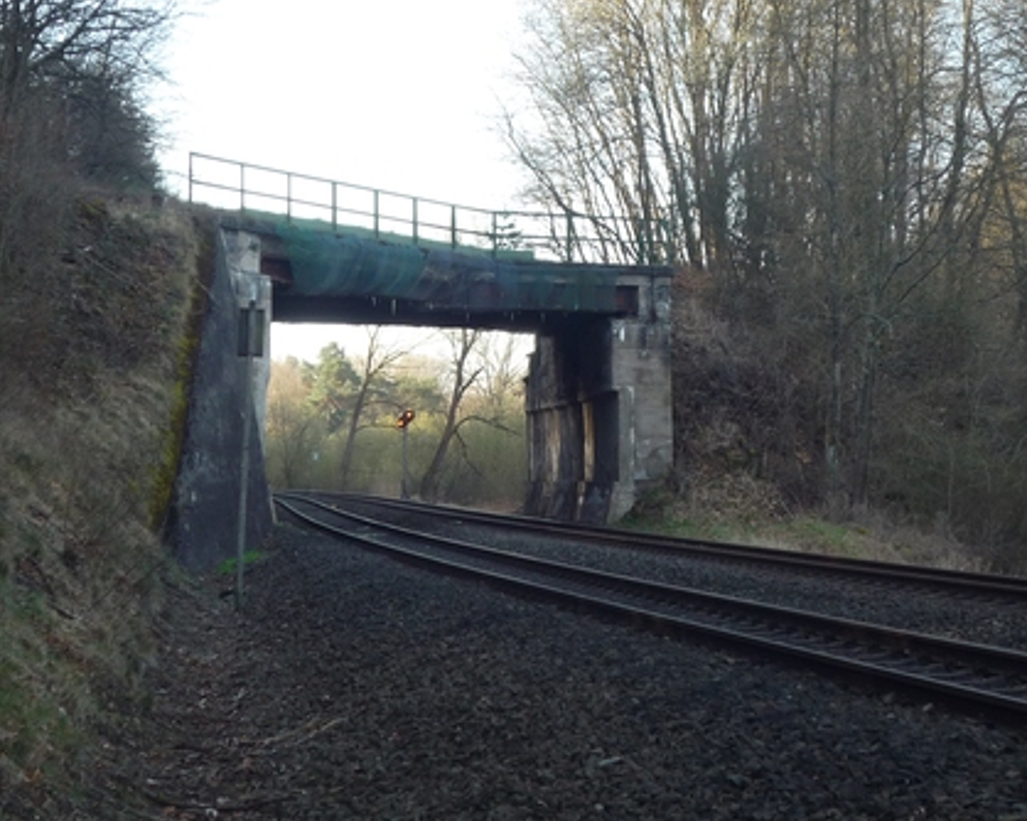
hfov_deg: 18.8
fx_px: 3099
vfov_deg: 15.1
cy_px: 440
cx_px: 526
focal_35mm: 102
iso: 100
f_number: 5.2
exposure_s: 1/60
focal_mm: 11.5
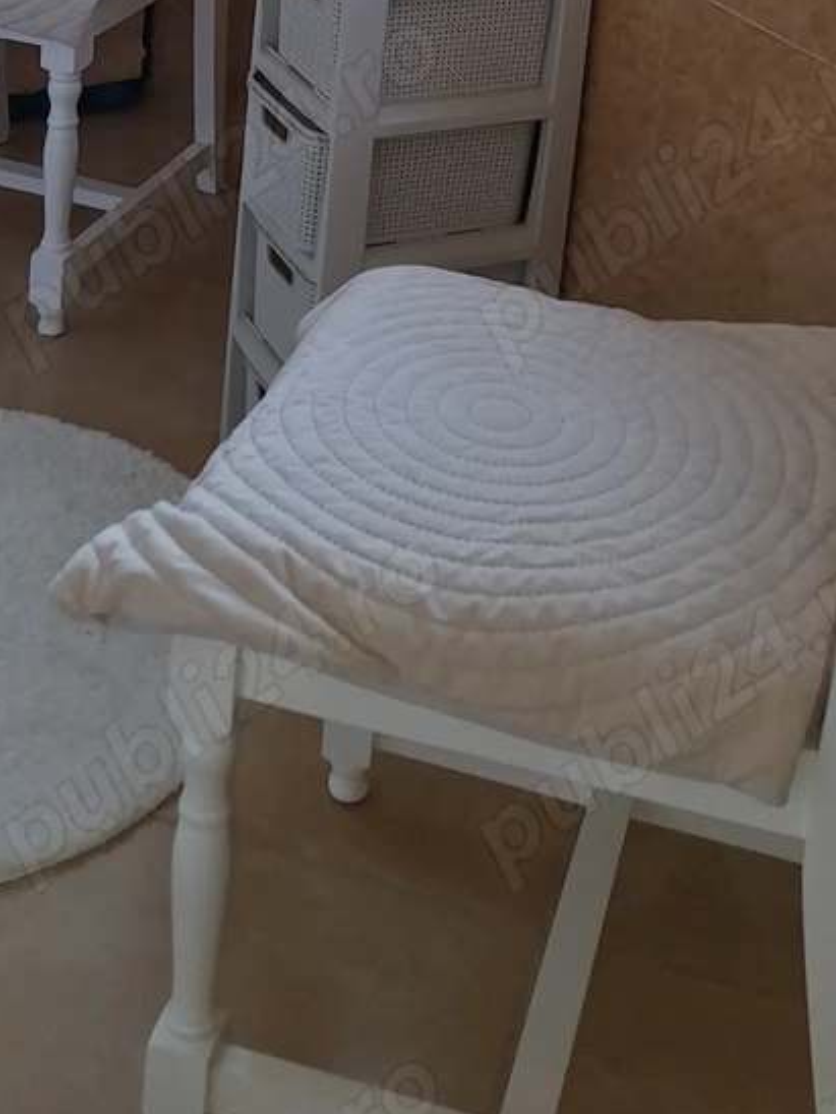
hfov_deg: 26.1
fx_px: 1803
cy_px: -222
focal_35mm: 56
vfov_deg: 29.5
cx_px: 456
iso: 25
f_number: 1.8
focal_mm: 5.54
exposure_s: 1/165
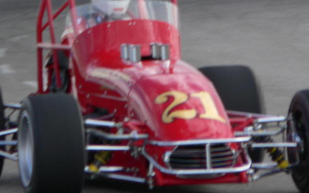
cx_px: 72
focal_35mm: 668
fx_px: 5623
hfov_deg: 3.1
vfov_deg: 2.0
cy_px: 17
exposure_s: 1/250
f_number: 4
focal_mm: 64.5
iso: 80
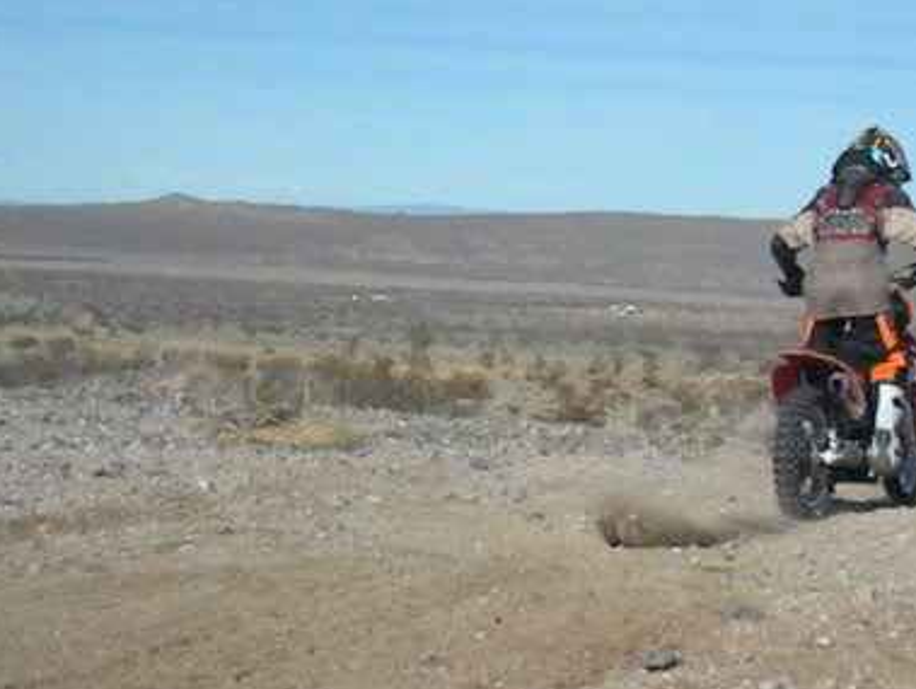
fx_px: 2066
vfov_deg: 18.9
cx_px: 604
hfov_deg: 24.9
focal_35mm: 78
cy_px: 331
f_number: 10
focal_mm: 6.6
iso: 640
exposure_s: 1/1600
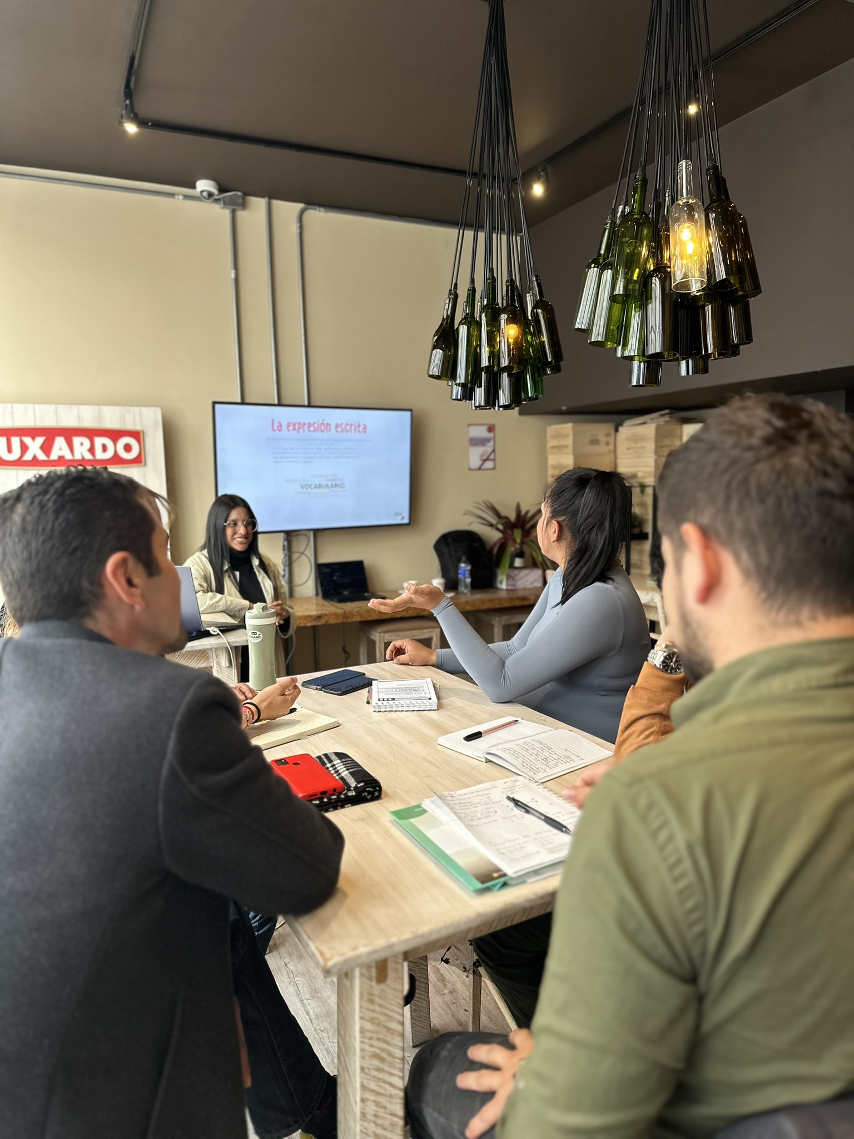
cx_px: 427
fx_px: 789
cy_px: 570
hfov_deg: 56.8
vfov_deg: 71.6
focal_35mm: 24
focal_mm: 6.86
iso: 125
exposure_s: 1/120
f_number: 1.78
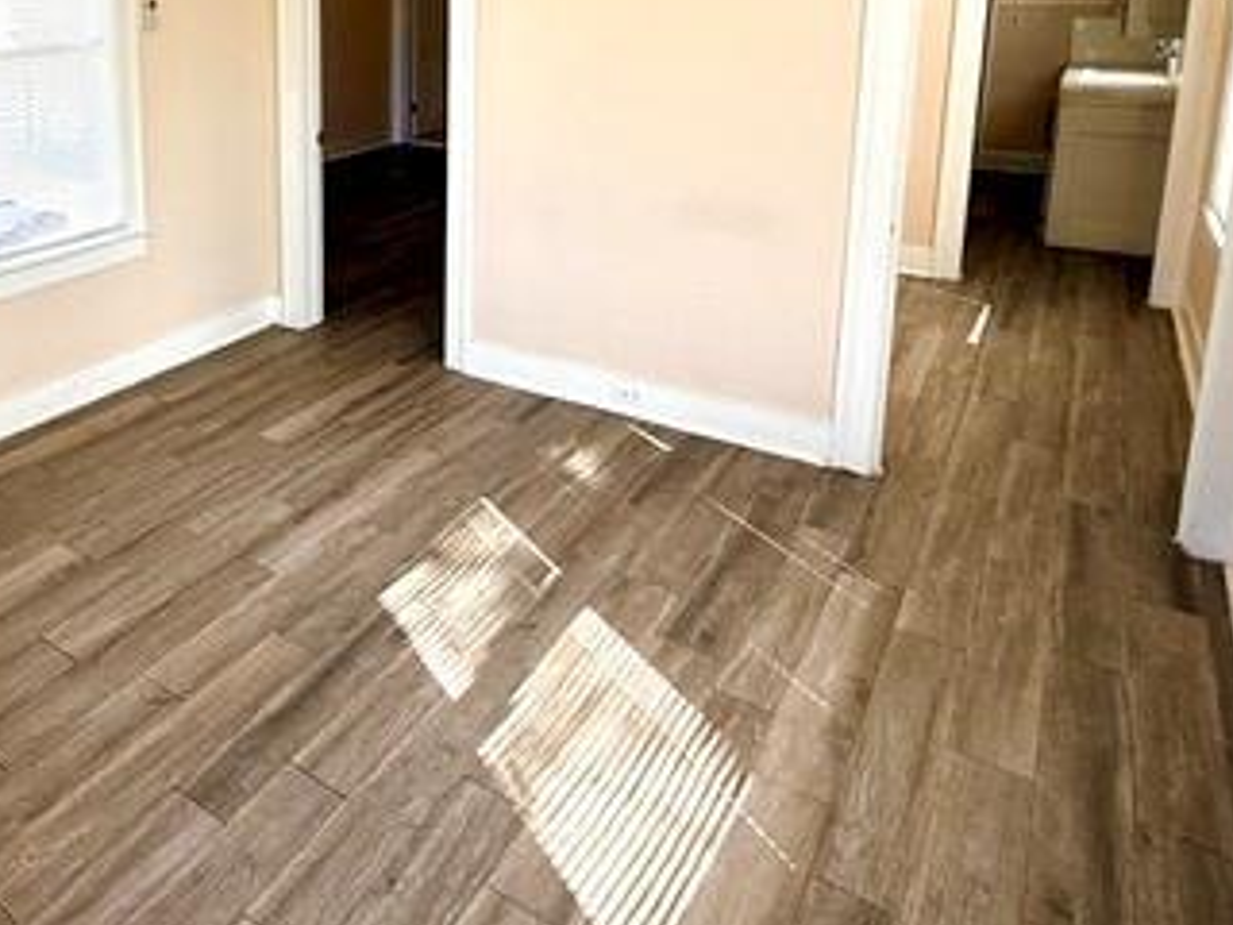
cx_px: 258
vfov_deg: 46.5
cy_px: 154
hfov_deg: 58.9
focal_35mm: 28
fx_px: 997
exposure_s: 1/230
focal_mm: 2.22
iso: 64
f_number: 2.2
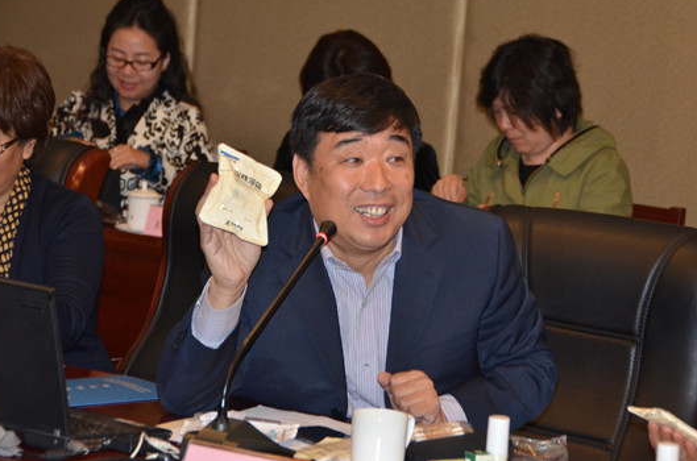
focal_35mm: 128
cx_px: 377
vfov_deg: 10.7
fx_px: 2464
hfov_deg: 16.1
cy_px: 201
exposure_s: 1/60
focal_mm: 75
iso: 800
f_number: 5
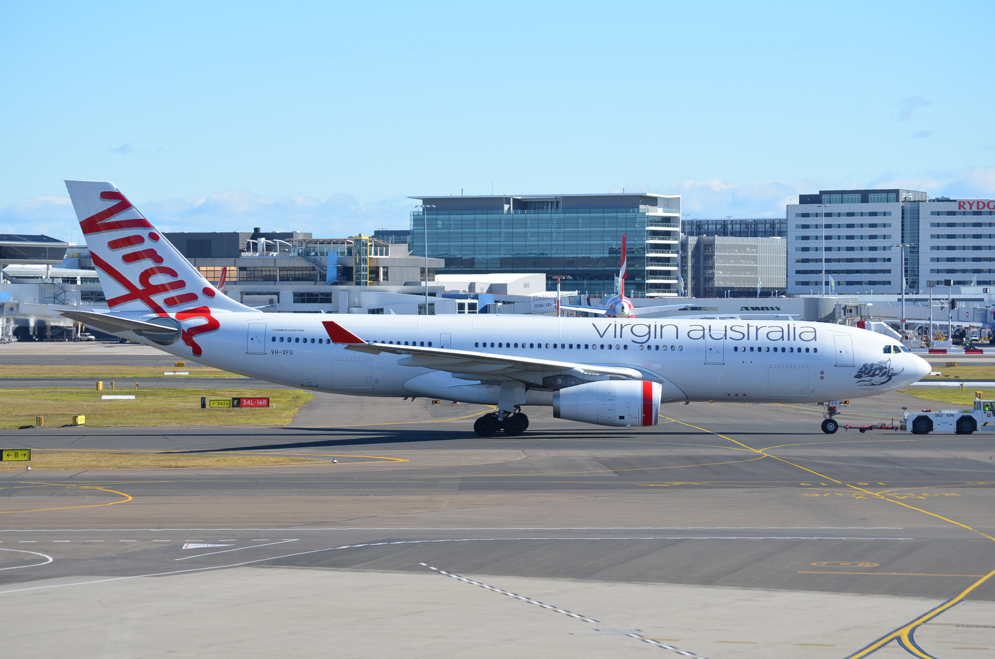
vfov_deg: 9.1
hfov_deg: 13.7
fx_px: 4137
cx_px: 498
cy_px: 330
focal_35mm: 150
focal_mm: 100
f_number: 8
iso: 110
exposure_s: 1/250
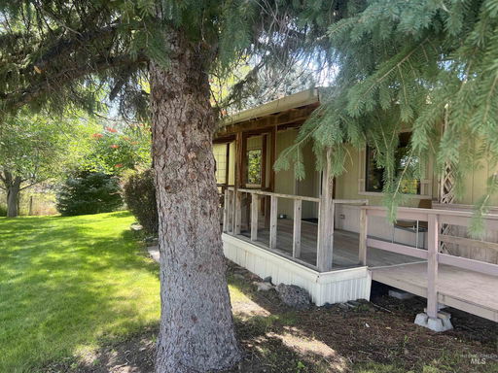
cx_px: 249
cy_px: 186
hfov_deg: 67.3
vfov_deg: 53.1
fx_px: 374
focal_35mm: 26
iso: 40
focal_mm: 5.7
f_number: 1.5
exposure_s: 1/258
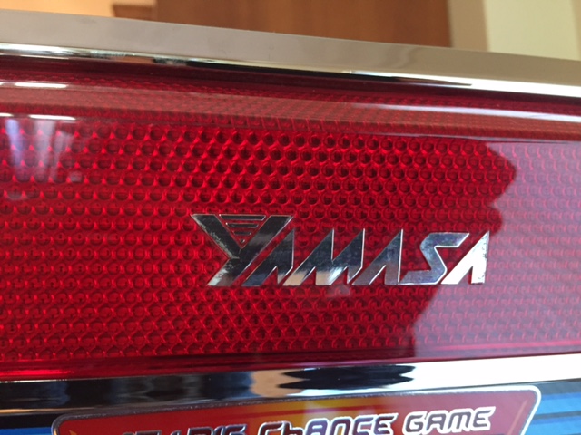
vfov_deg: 48.2
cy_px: 218
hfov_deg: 61.7
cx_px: 290
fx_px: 487
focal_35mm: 29
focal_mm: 4.15
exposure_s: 1/15
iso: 250
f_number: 2.2
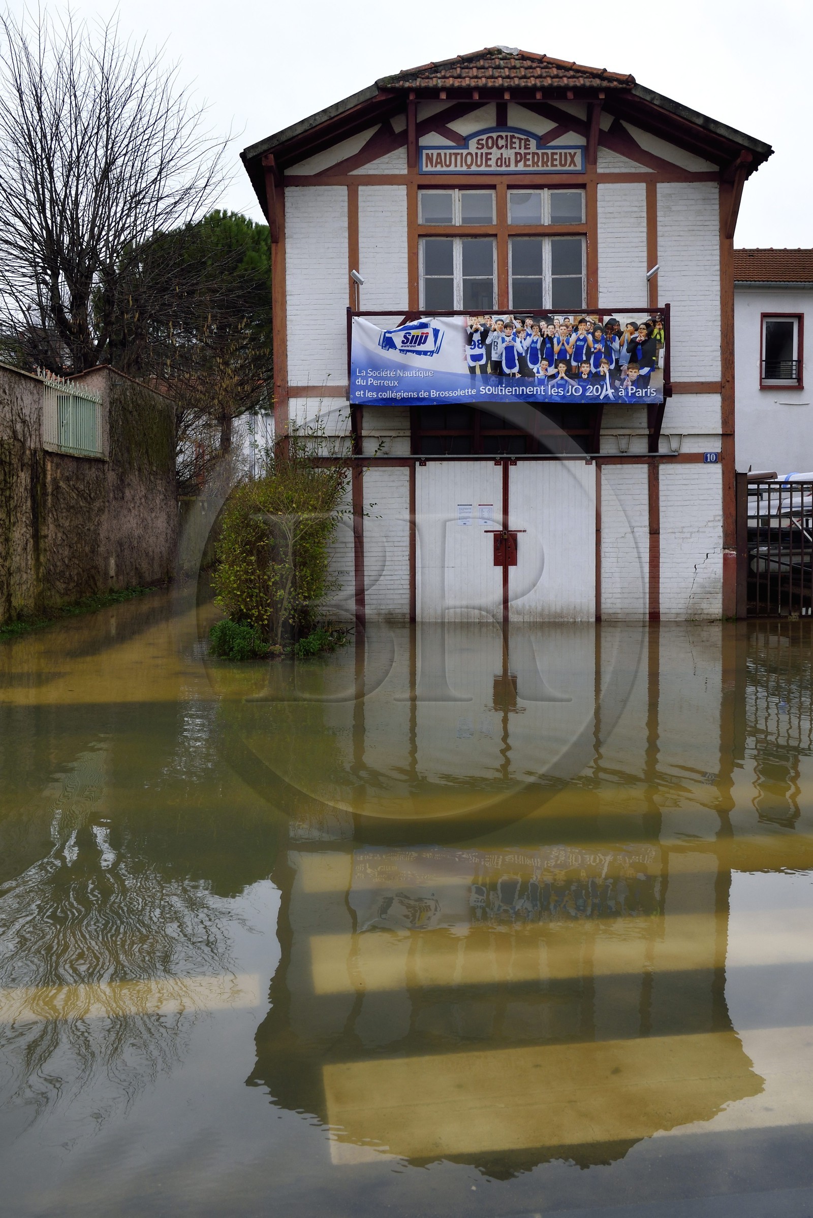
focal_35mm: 30
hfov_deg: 43.6
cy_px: 609
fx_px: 1016
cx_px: 406
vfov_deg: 61.9
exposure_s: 1/200
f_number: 9
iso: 400
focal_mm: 30
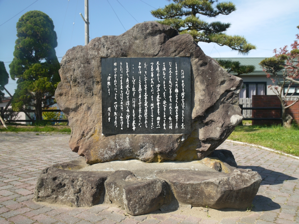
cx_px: 150
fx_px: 294
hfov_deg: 54.0
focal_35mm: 34
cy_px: 112
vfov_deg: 41.8
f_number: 4.5
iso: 100
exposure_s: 1/160
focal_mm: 17
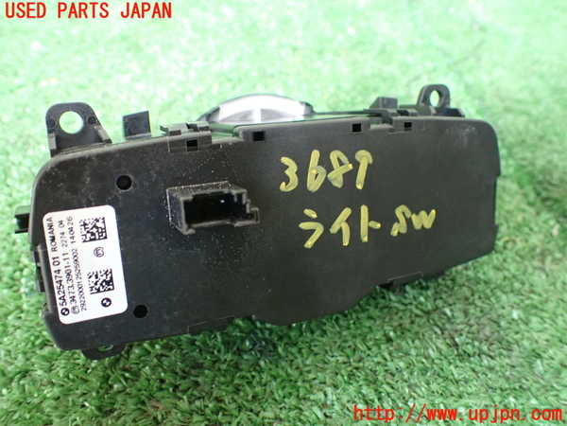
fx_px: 491
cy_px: 213
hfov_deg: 60.0
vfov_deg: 46.8
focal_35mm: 30
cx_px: 284
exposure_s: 1/60
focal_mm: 5.4
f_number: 2.3
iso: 800
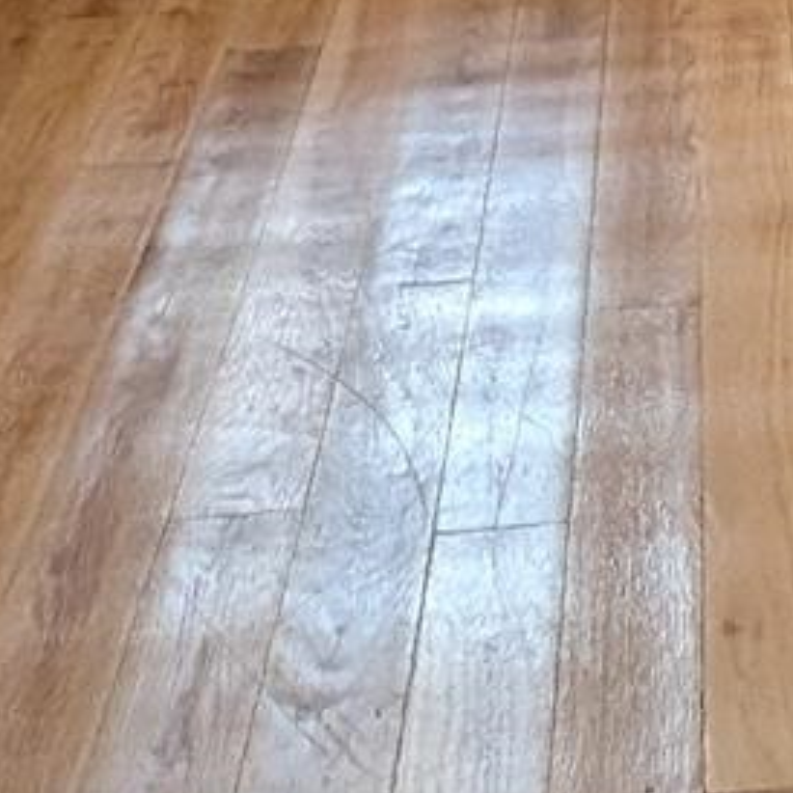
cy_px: -1082
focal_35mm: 97
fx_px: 2514
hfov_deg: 16.7
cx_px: 1091
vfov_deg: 13.4
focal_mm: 2.02
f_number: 1.7
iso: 82
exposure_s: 1/163
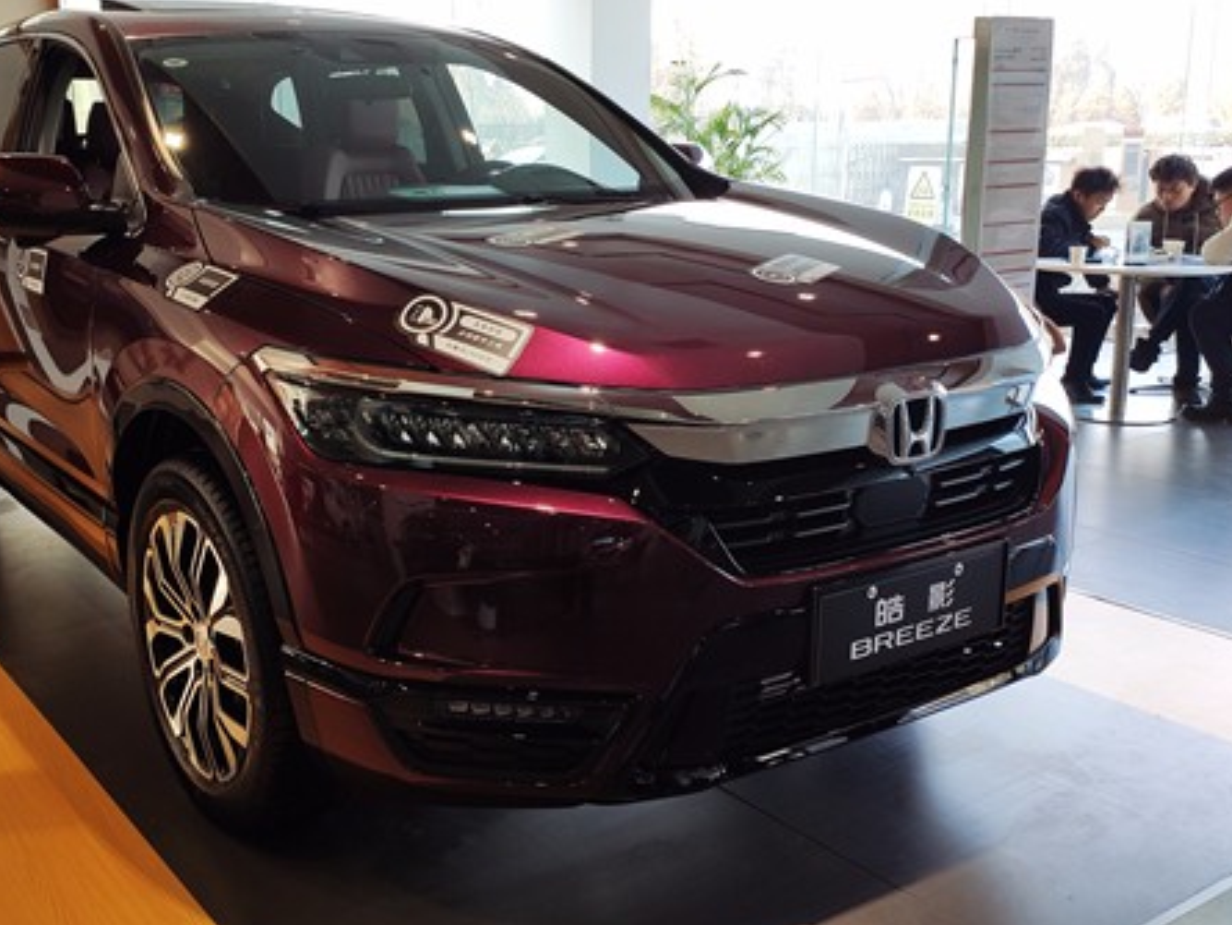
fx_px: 1353
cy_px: 426
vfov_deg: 37.7
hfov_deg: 48.5
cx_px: 465
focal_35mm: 38
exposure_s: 1/100
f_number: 1.75
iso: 120
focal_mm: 4.77
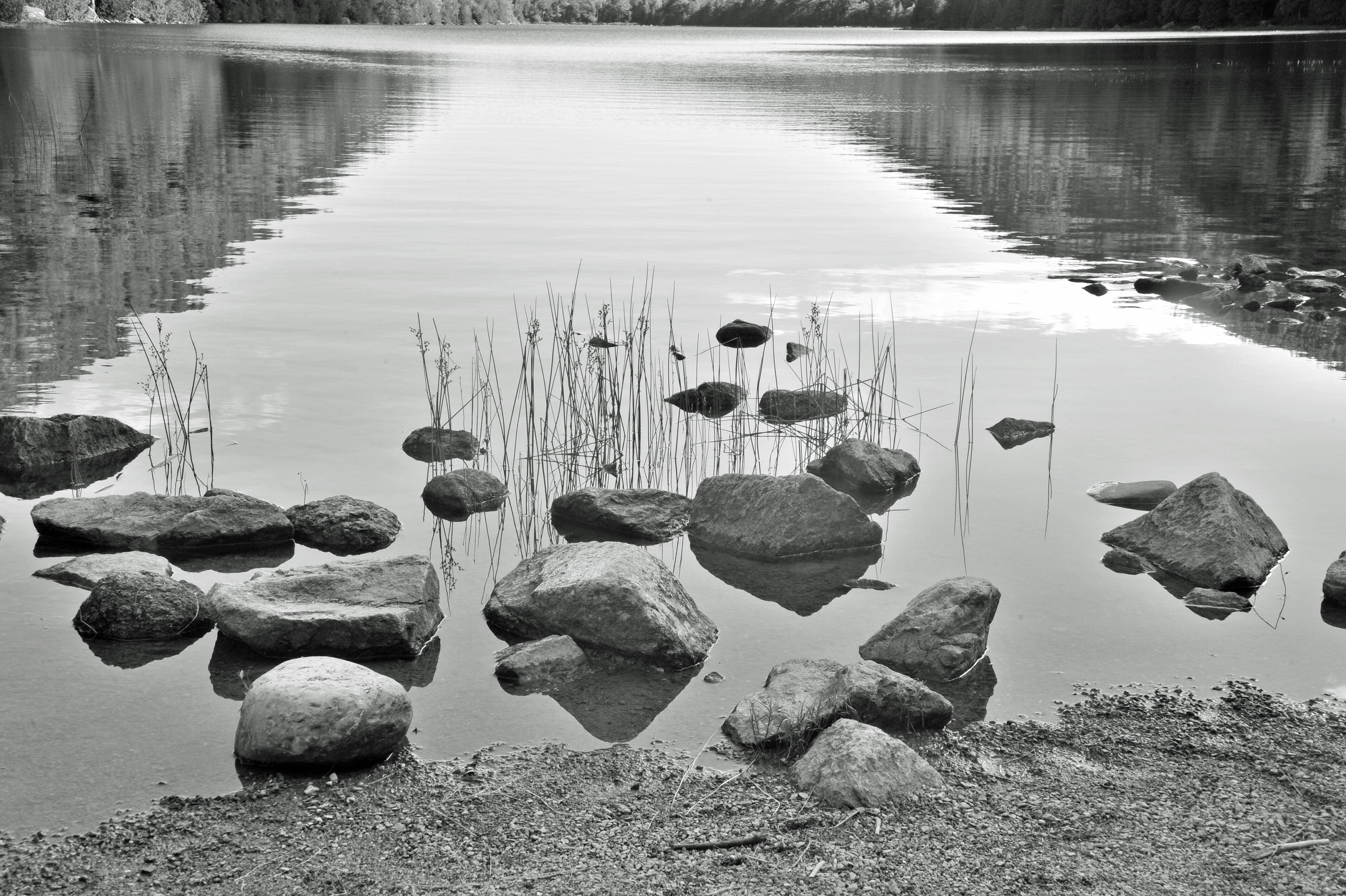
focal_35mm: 48
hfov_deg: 41.1
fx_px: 1793
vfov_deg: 28.0
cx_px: 673
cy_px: 448
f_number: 20
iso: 500
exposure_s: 1/30
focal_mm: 48
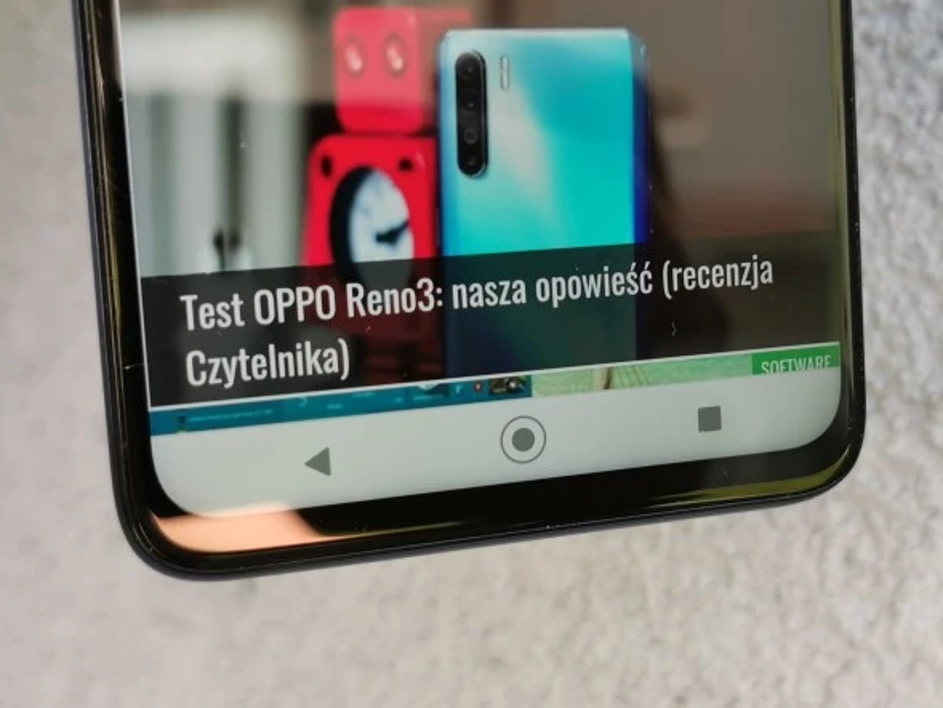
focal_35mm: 57
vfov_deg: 25.7
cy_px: 359
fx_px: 1553
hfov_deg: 33.6
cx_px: 596
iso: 50
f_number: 1.6
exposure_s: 1/224
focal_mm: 5.56
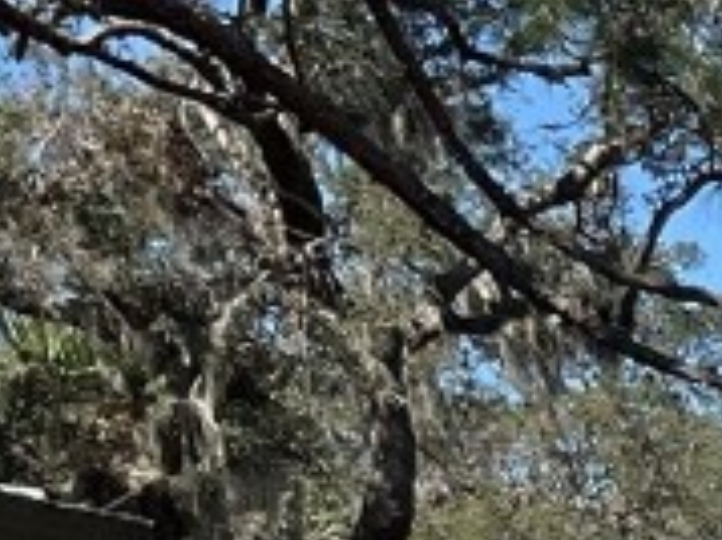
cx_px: 1605
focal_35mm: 166
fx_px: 3460
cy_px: 1286
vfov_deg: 8.2
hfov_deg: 10.6
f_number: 1.8
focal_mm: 3
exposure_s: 1/2427
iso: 16
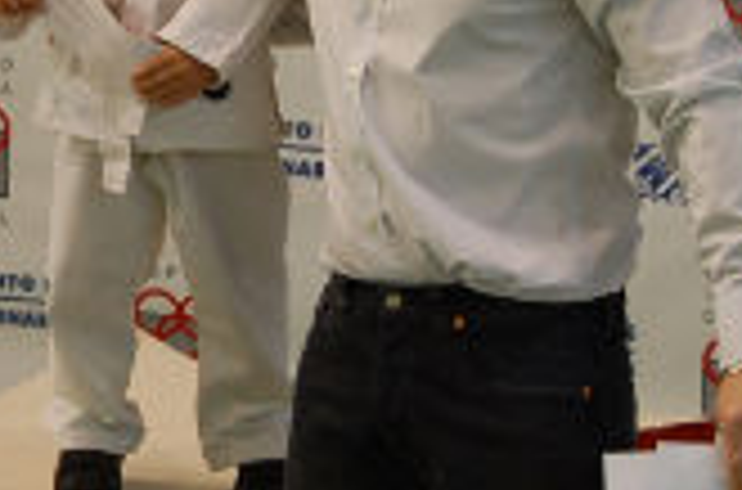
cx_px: 0
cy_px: 22
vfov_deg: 8.9
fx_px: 3144
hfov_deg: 13.3
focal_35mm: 153
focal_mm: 28
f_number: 4
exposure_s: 1/60
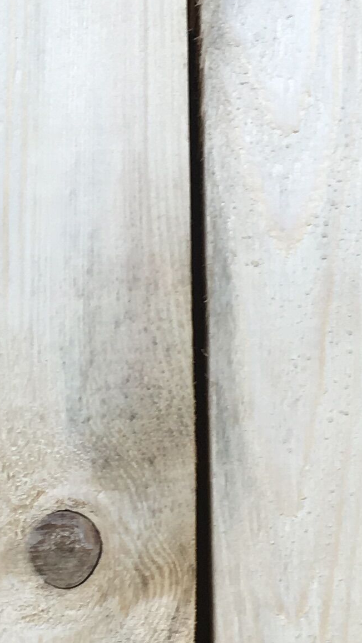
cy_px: 347
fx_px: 1878
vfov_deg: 19.5
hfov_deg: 11.0
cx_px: 132
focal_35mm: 110
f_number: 2.2
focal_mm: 4.15
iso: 32
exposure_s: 1/50
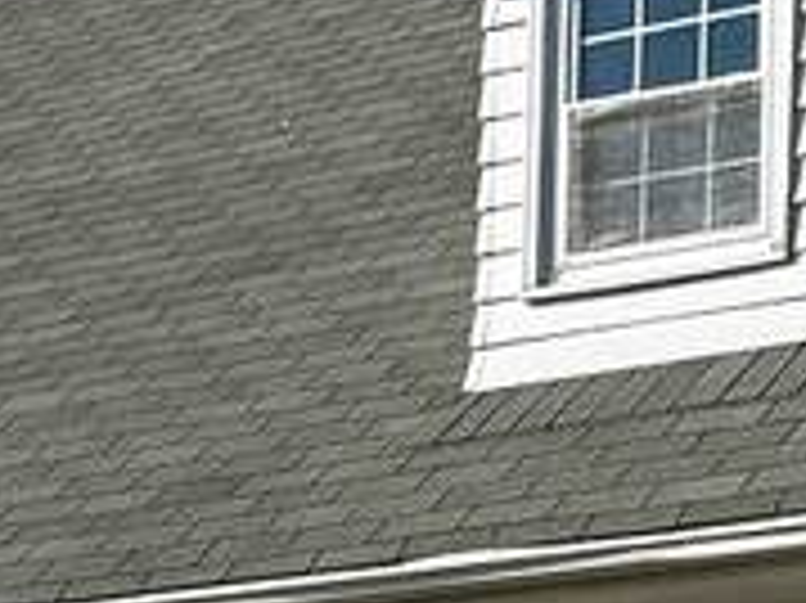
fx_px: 4654
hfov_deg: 9.7
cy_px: 868
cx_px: 991
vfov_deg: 7.3
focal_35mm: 200
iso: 80
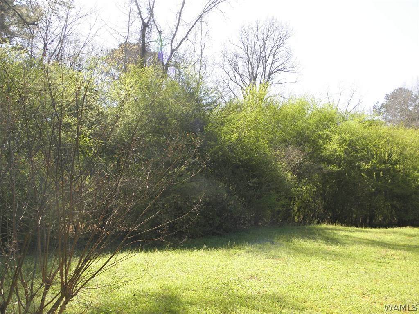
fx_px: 339
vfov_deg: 49.7
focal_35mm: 28
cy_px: 157
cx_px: 210
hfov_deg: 63.4
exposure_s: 1/250
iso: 100
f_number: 3.5
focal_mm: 5
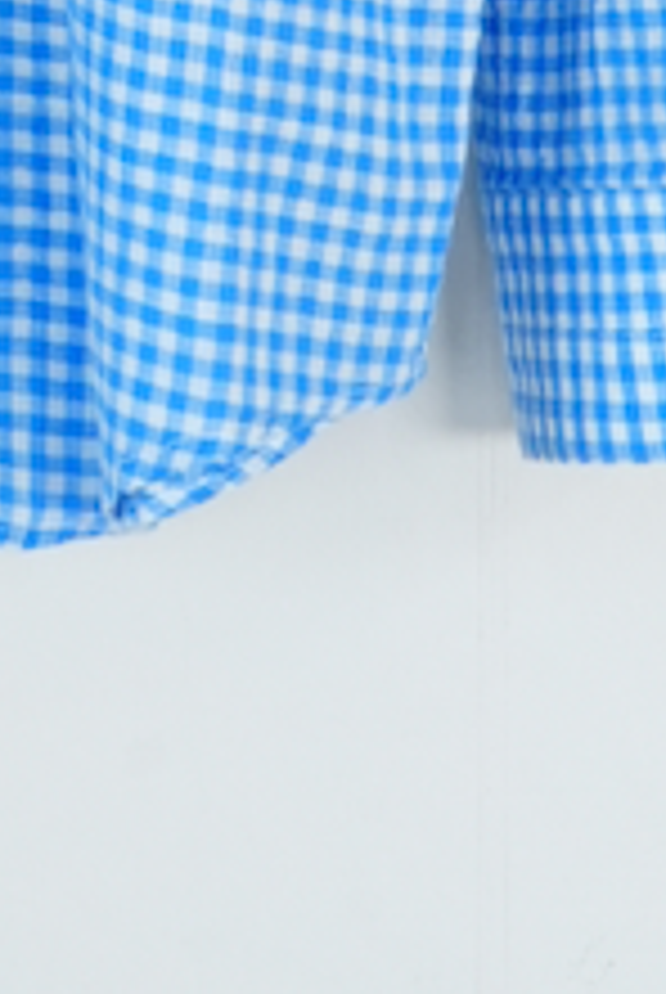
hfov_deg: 4.2
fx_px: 9128
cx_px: -400
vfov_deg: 5.9
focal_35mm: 330
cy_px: -1691
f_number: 13
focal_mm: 57
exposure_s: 1/40
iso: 2000
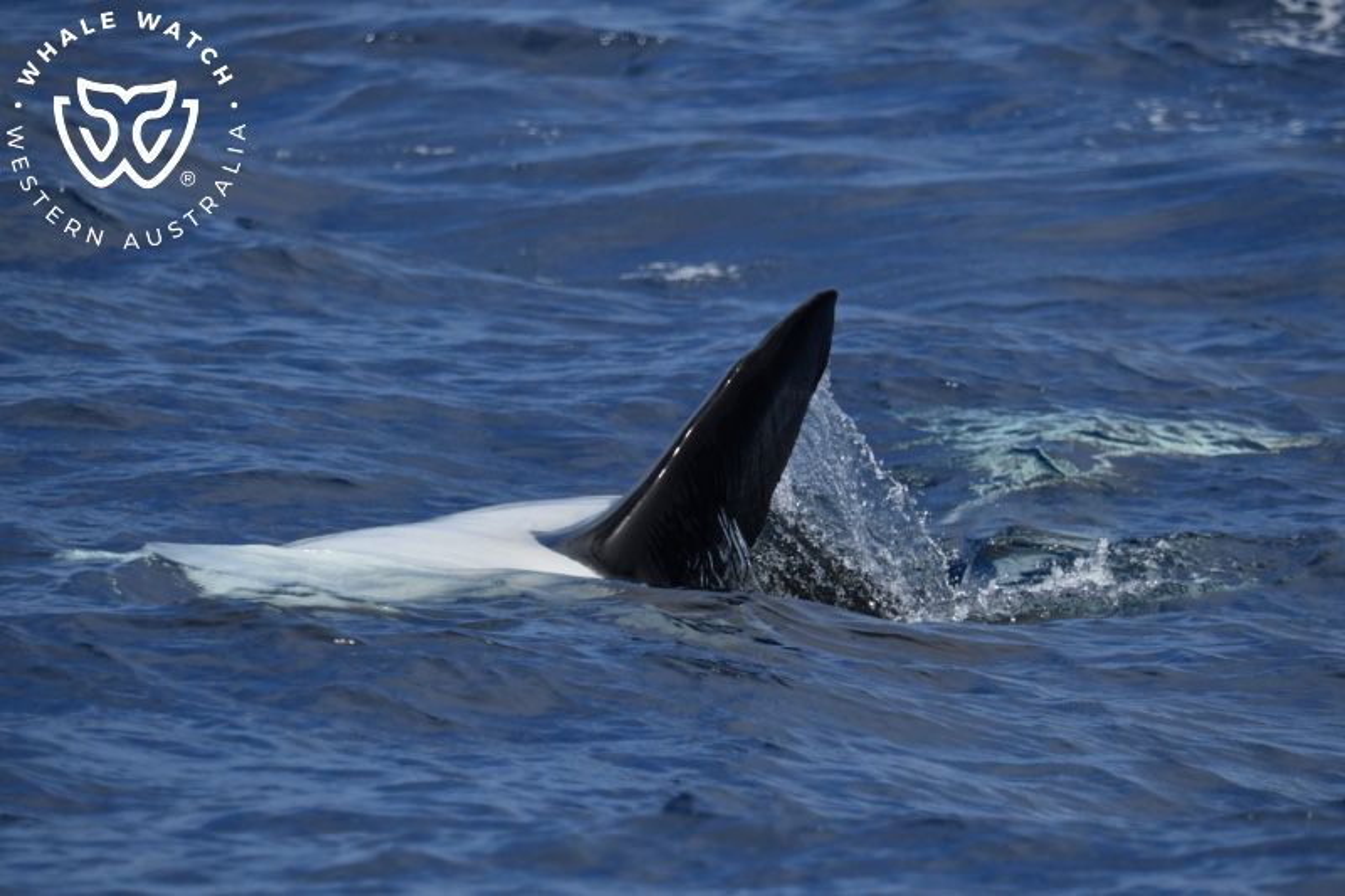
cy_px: 448
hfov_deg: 4.9
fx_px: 15687
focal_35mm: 420
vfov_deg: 3.3
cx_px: 672
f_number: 6
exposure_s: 1/8000
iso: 720
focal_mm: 420
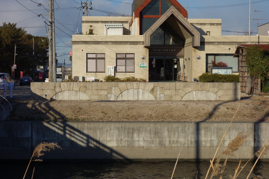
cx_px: 134
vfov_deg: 19.2
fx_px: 530
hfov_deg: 28.5
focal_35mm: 71
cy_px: 90
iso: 125
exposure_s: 1/800
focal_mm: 26.26
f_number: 5.6
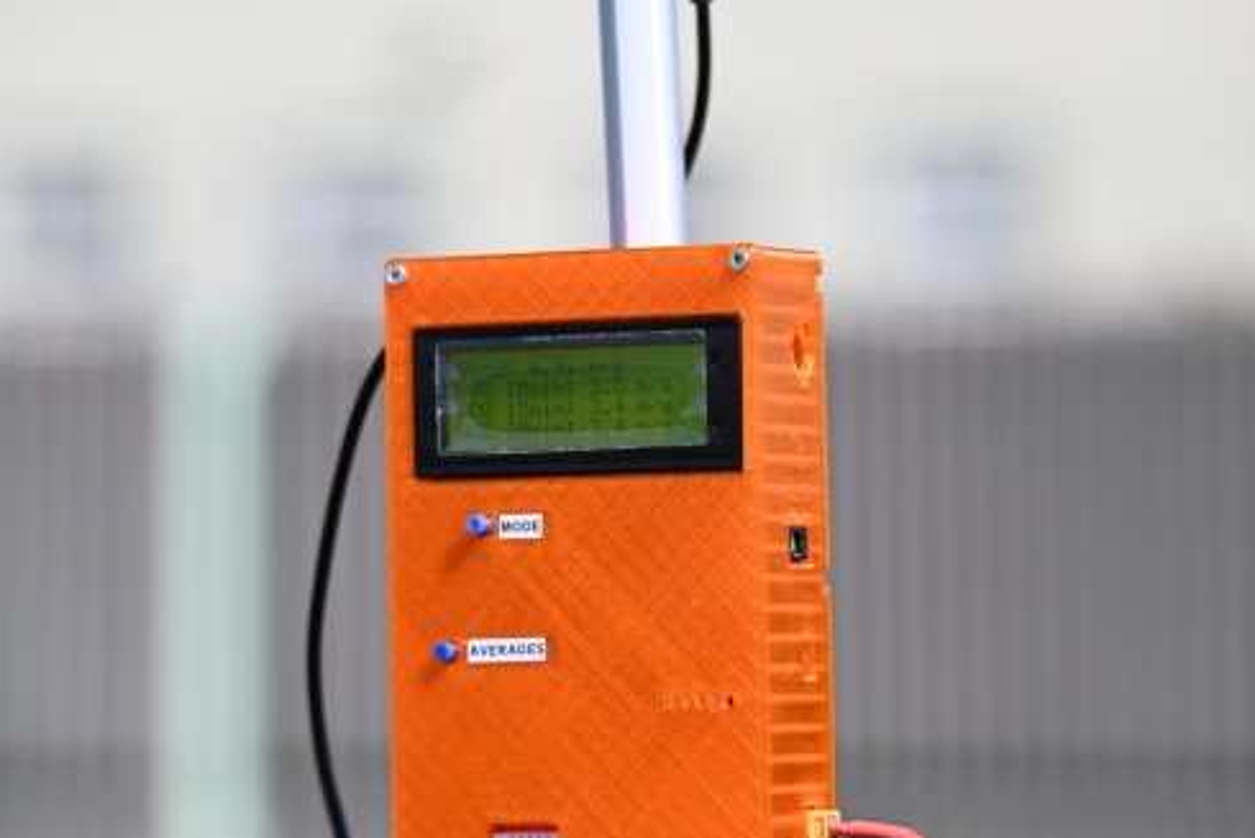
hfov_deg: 9.7
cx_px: 631
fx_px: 7427
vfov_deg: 6.5
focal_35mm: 213
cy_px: 420
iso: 640
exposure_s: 1/2500
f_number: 6.3
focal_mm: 210
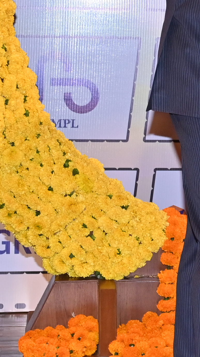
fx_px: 1868
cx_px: 488
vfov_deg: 10.8
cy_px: -20
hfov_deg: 5.9
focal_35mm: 198
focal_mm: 43
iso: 400
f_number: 5.6
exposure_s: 1/160
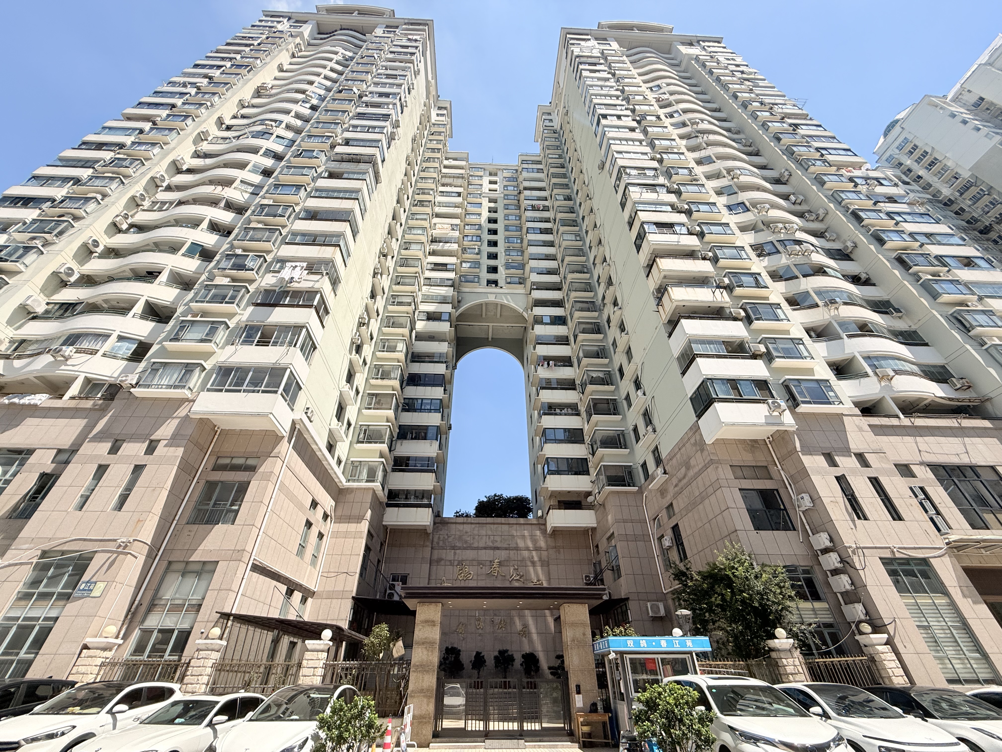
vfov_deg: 85.7
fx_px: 405
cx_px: 501
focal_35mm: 14
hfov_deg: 102.1
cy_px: 376
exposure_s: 1/2611
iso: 50
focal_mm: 2.22
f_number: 2.2
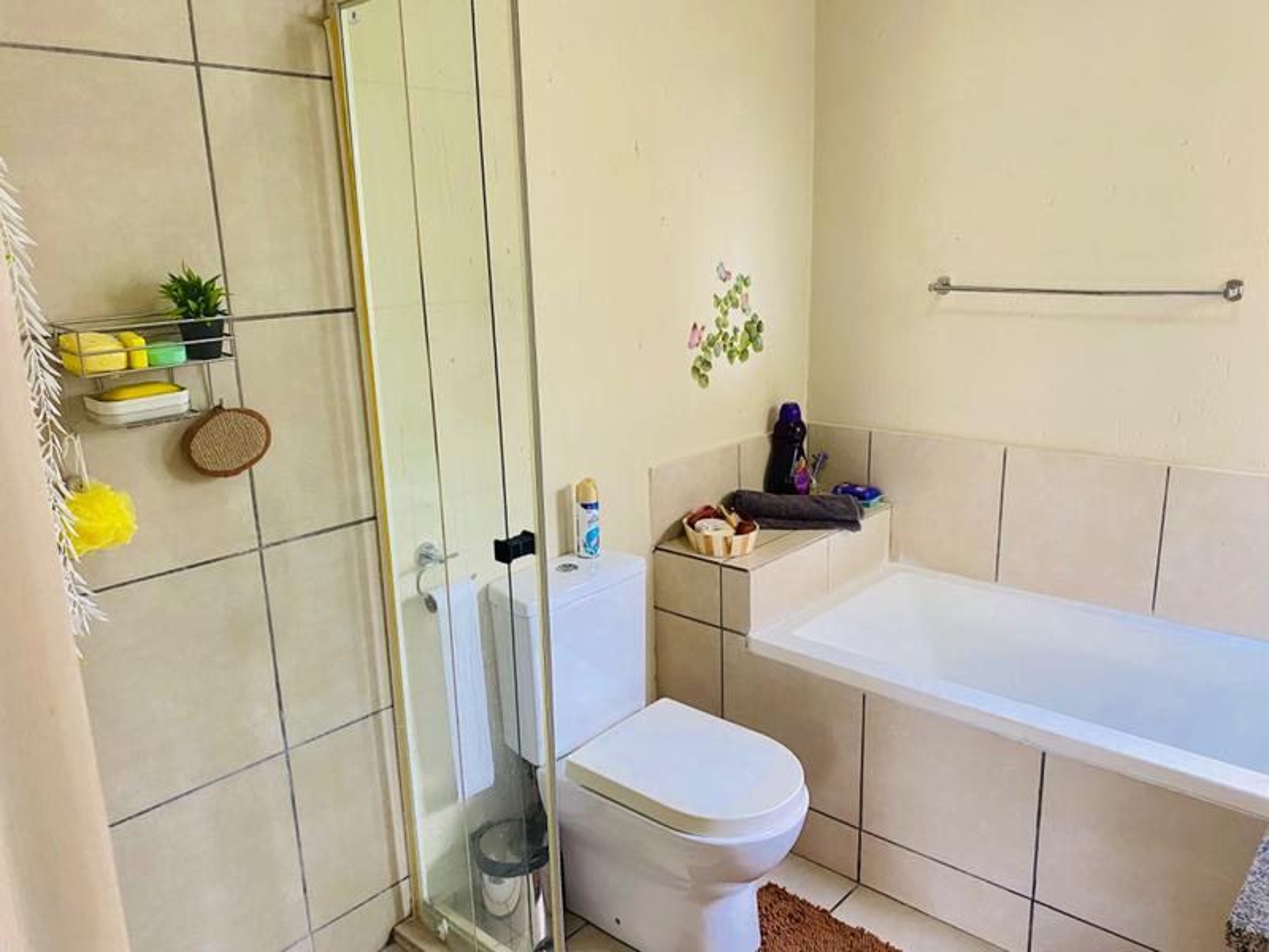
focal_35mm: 26
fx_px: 953
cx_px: 634
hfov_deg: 67.3
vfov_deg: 53.1
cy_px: 476
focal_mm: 4.25
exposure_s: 1/60
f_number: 1.8
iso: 160
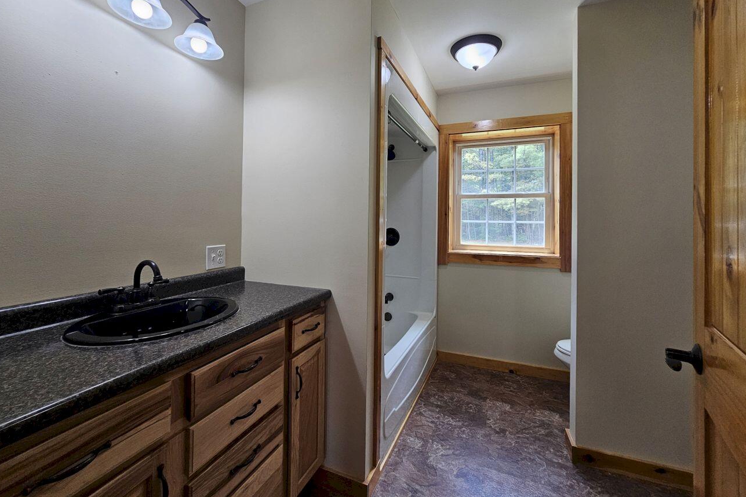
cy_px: 213
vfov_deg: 80.7
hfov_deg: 104.3
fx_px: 290
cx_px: 373
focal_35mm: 14
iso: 100
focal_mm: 2.2
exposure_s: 1/120
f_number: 2.2
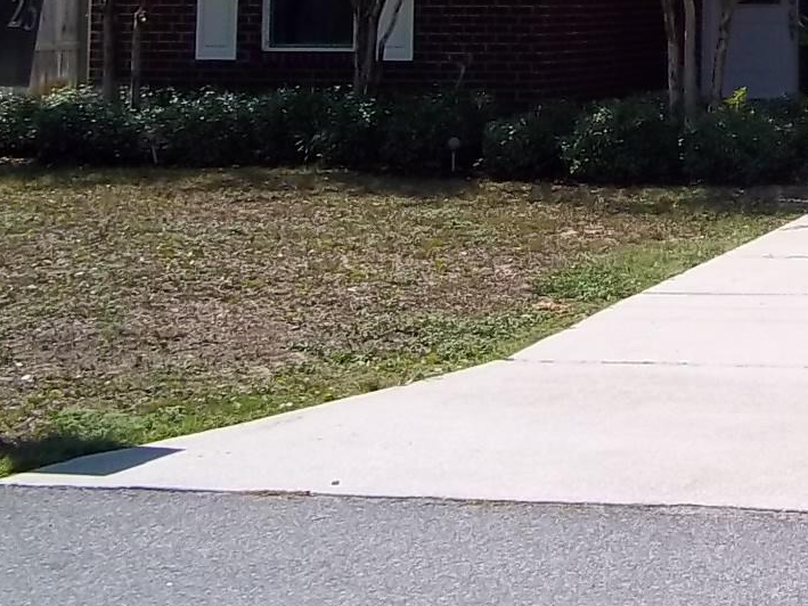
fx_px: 2428
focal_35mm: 104
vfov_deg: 13.7
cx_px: 1097
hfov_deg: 17.5
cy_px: -188
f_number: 8
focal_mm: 6.5
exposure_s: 1/200
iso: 80
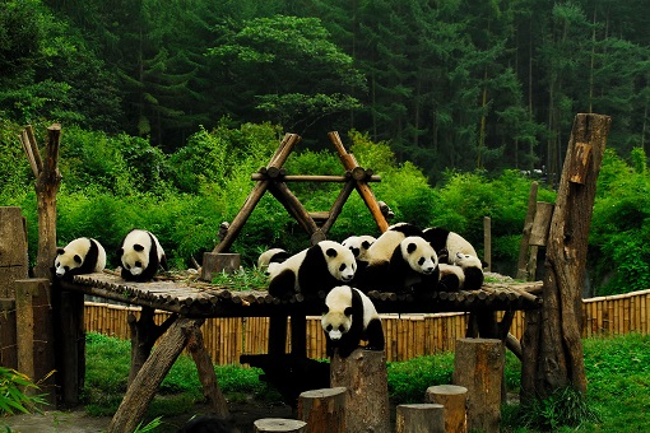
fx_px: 1300
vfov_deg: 18.9
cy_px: 216
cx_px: 325
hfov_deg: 28.1
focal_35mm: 72
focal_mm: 48
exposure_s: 1/80
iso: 400
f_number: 8
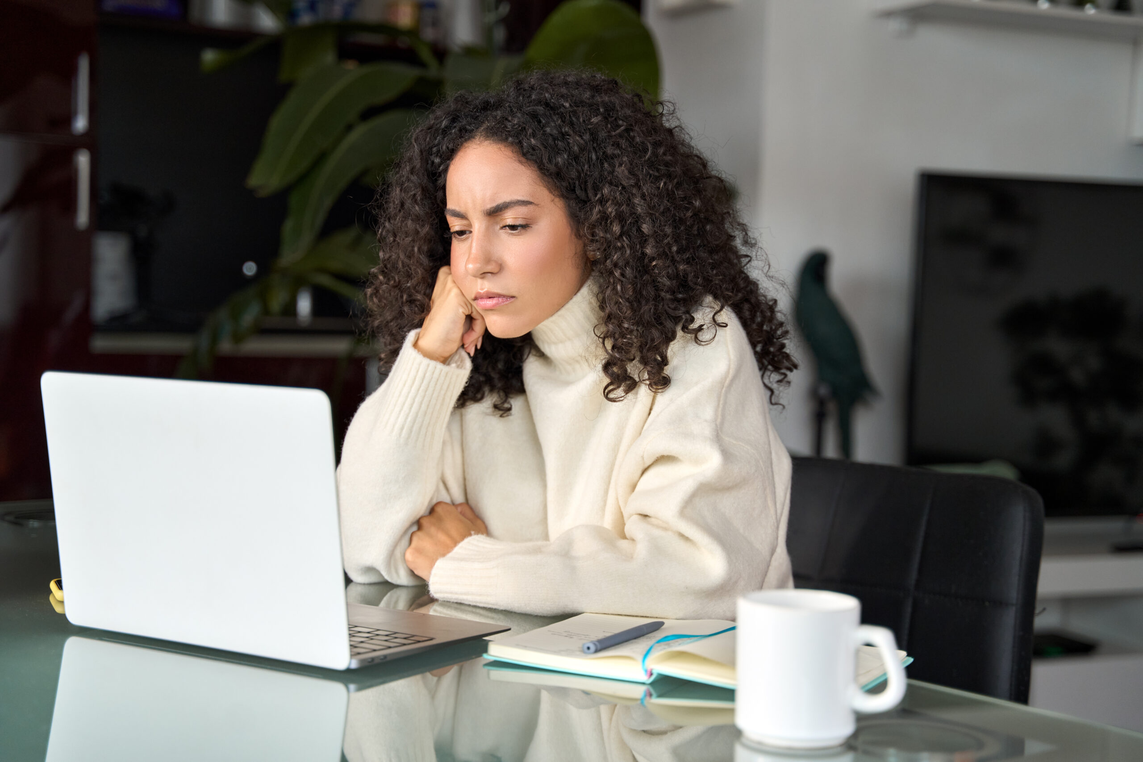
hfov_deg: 35.6
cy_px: 381
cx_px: 572
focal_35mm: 56
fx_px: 1778
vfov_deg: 24.2
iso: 800
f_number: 2.8
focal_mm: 56
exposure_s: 1/320
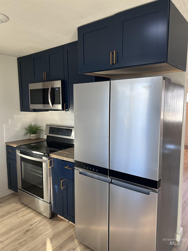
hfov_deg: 53.1
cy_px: 126
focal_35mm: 26
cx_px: 94
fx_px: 188
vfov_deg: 67.3
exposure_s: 1/60
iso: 125
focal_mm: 5.7
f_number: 1.5
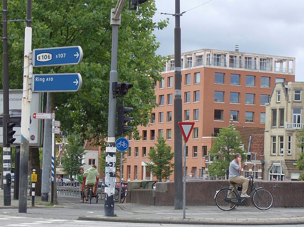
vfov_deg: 13.7
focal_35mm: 108
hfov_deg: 18.3
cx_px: 152
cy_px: 114
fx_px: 946
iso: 100
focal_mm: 18
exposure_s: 1/365
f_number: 4.8
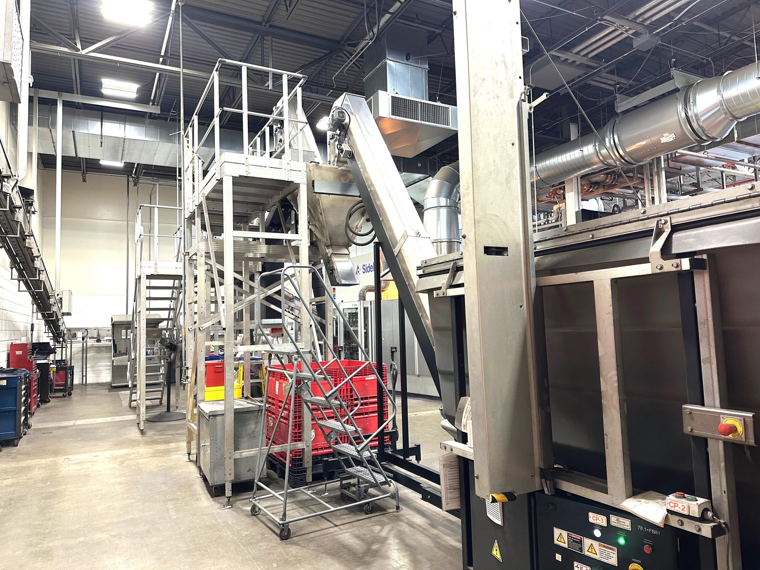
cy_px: 285
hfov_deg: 71.6
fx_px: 527
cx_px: 380
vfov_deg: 56.8
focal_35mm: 24
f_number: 1.78
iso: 320
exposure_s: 1/60
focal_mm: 6.86
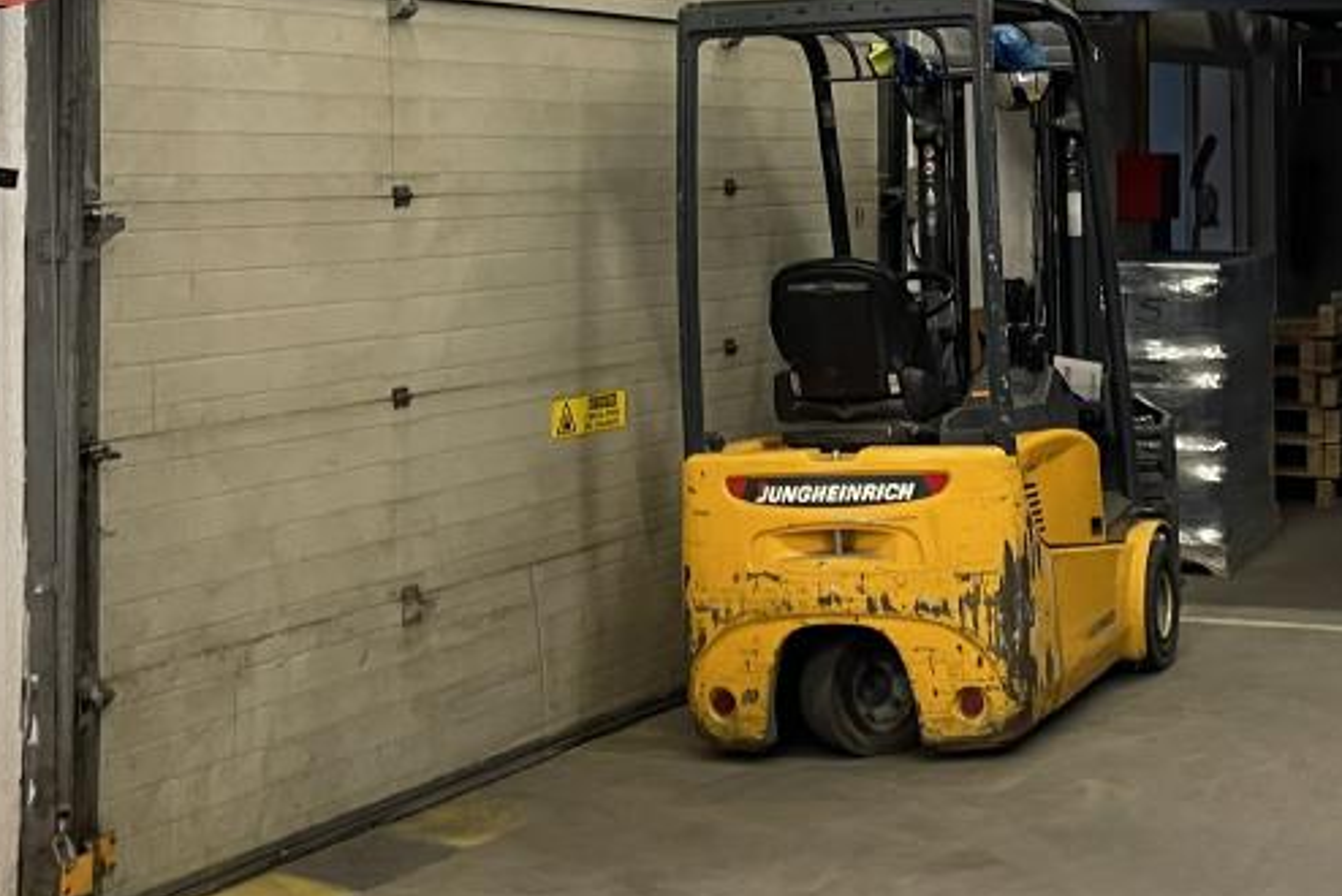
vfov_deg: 19.2
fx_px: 2611
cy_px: 128
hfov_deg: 28.0
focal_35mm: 70
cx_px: 1136
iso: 100
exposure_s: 1/50
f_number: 1.6
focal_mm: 4.2
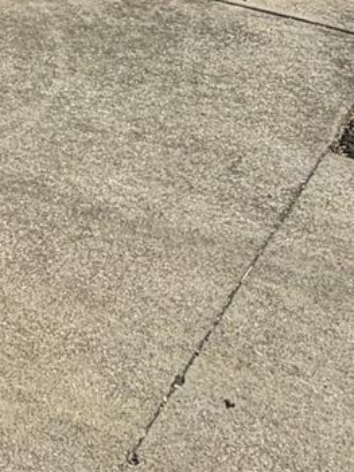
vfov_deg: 15.5
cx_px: -232
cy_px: -546
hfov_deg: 14.6
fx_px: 1255
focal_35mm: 92
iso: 20
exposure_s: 1/1017
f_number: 2.2
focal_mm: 2.22
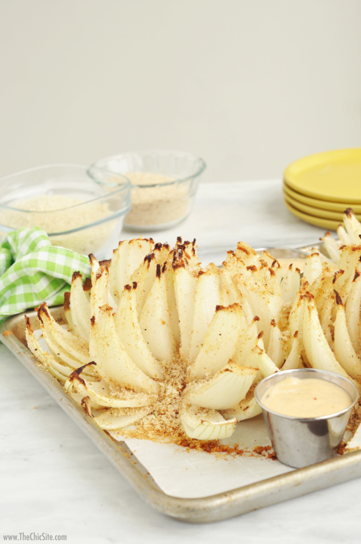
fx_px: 1131
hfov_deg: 18.1
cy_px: 272
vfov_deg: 27.0
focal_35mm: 75
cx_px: 180
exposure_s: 1/100
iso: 200
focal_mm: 50
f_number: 5.6
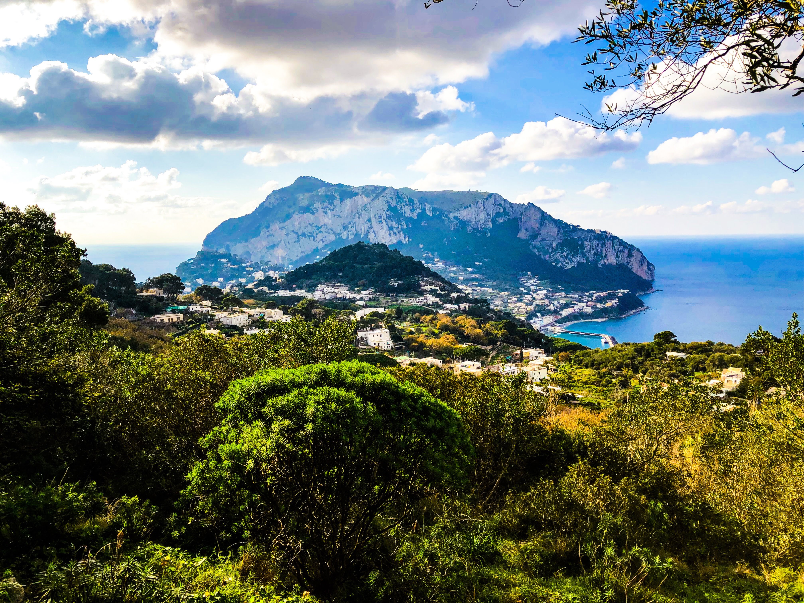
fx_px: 650
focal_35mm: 28
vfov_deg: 49.7
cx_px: 402
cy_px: 302
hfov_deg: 63.4
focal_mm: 3.99
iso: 20
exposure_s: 1/3000
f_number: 1.8
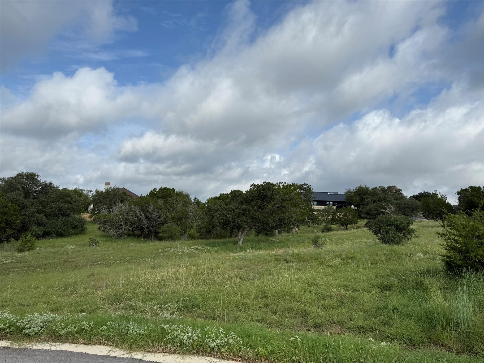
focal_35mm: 24
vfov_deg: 56.8
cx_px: 242
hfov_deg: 71.6
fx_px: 336
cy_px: 182
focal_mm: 6.76
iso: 80
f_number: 1.78
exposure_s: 1/6173
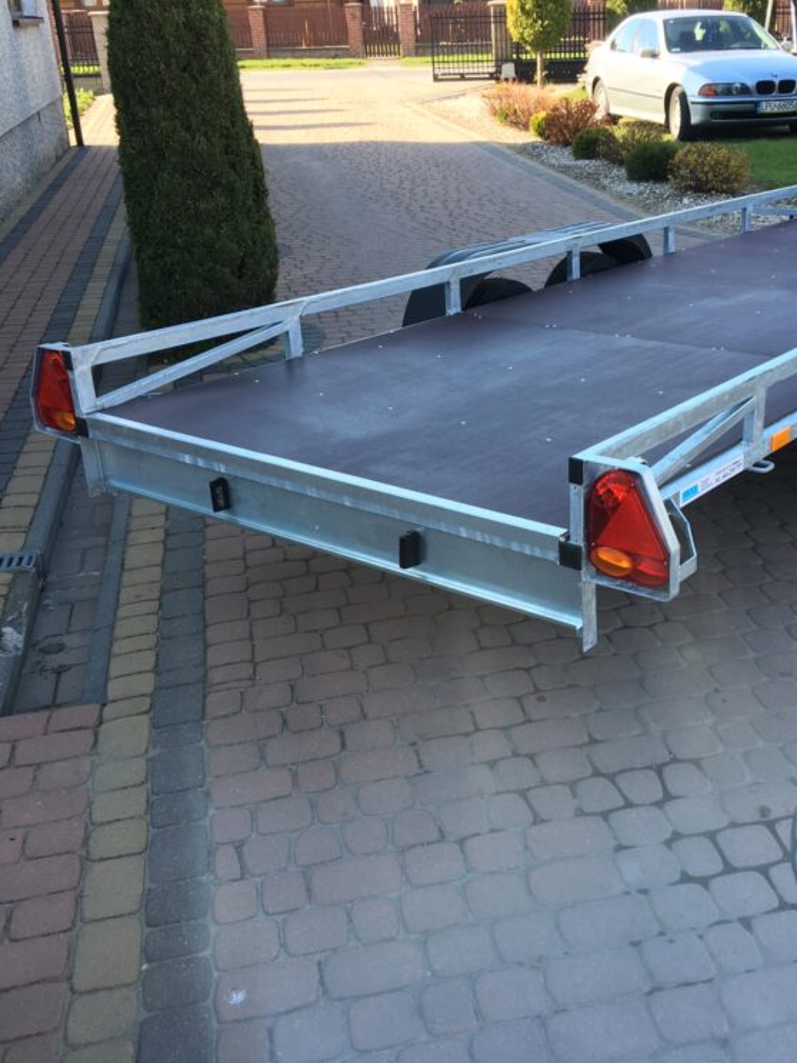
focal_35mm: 39
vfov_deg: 47.9
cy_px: 532
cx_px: 531
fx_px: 1197
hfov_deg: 36.4
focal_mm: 4.15
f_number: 2.2
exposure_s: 1/162
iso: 25
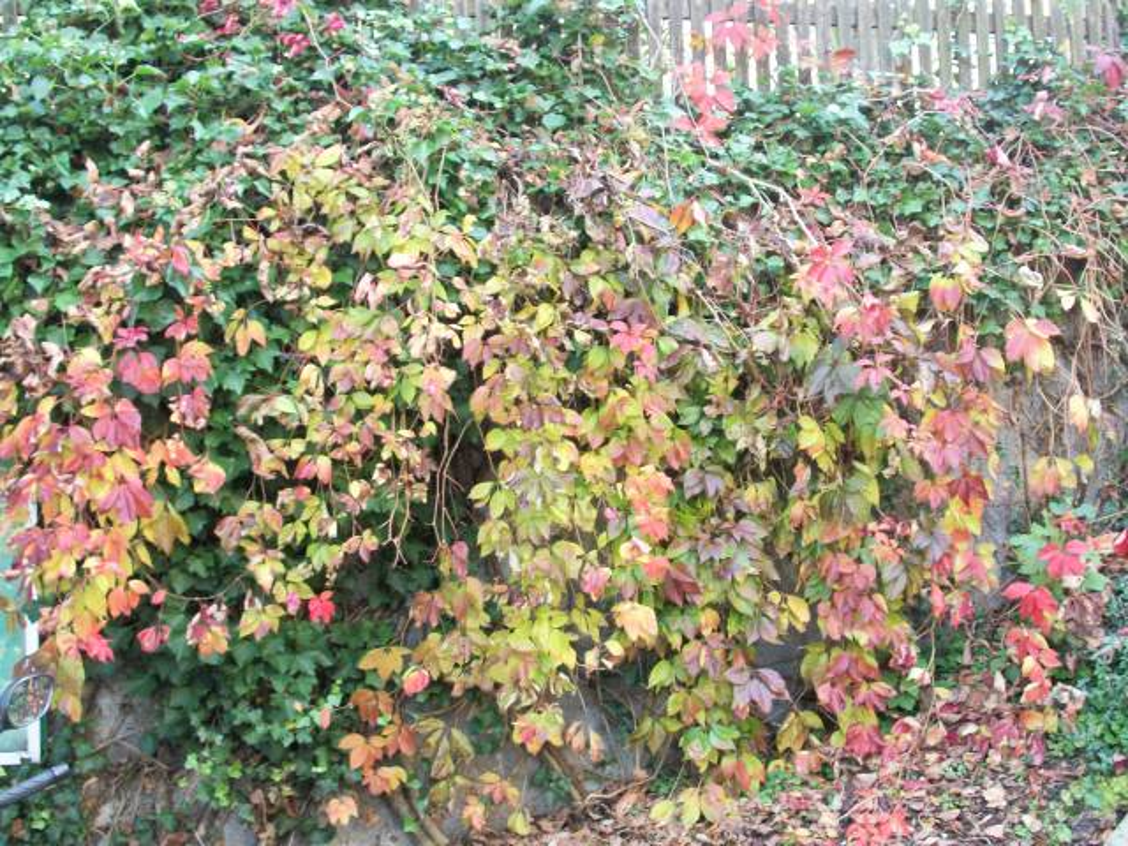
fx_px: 1434
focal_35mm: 44
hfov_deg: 42.9
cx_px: 564
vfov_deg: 32.9
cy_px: 423
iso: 146
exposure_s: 1/40
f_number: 3.5
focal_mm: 7.8
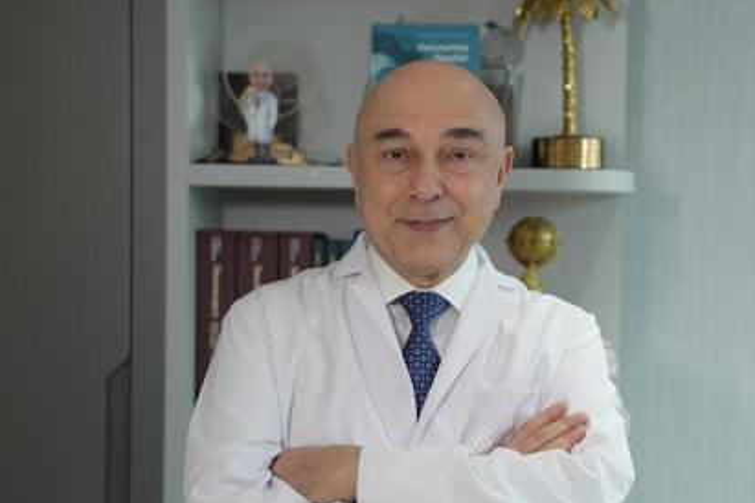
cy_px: 303
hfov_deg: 27.3
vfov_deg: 18.4
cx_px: 422
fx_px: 1552
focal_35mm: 74
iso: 640
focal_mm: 58
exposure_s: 1/160
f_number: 2.8
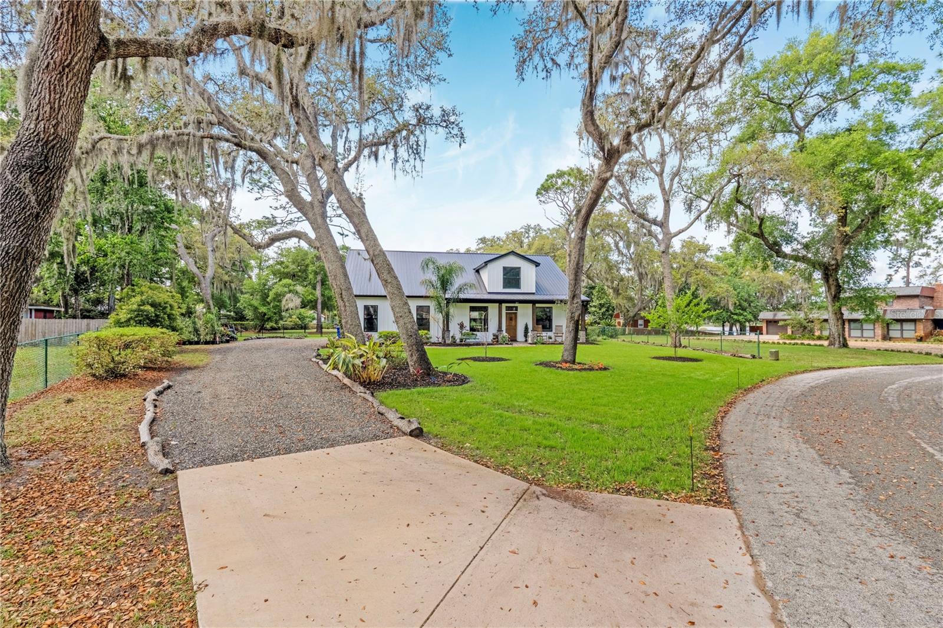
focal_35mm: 16
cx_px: 472
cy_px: 314
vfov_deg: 72.0
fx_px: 432
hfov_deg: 95.0
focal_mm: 11
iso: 250
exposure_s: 1/2000
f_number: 9
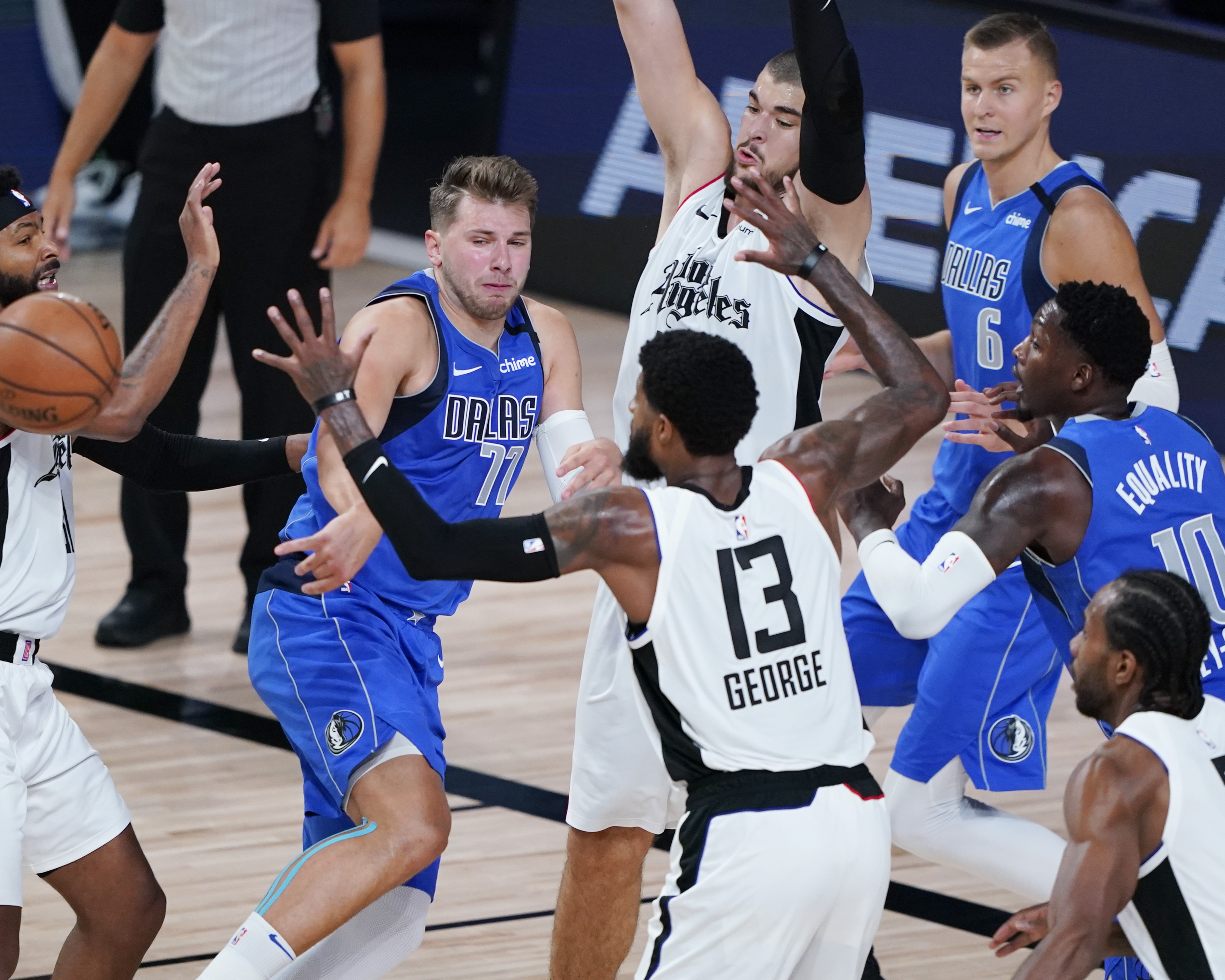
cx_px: 584
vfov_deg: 3.4
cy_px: 490
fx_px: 16351
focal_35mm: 451
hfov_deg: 4.3
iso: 3200
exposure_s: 1/1600
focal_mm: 400
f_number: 2.8
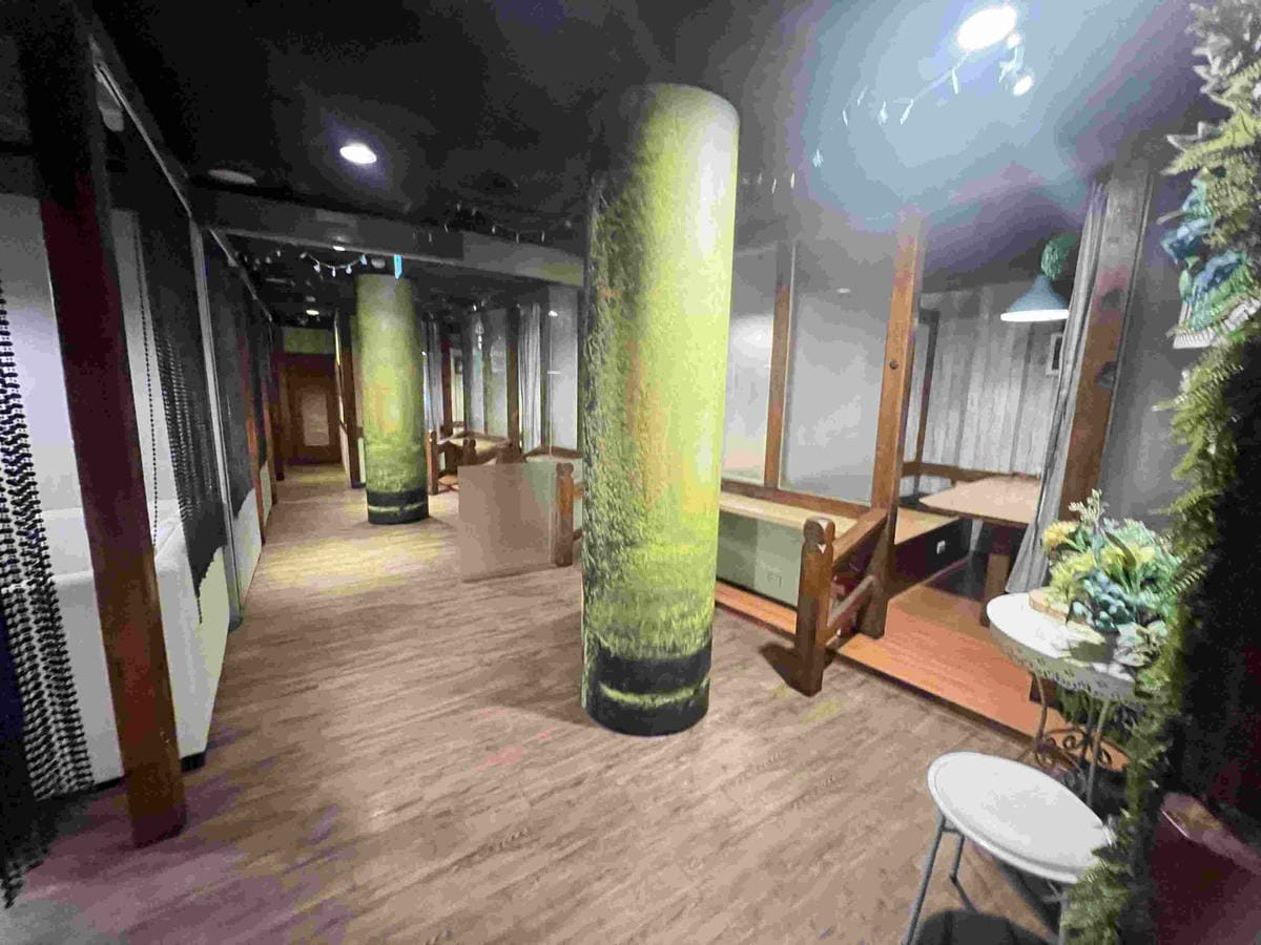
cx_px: 630
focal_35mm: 13
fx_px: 474
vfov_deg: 89.9
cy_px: 472
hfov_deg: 106.2
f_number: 1.8
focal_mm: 1.57
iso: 1600
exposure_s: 1/30
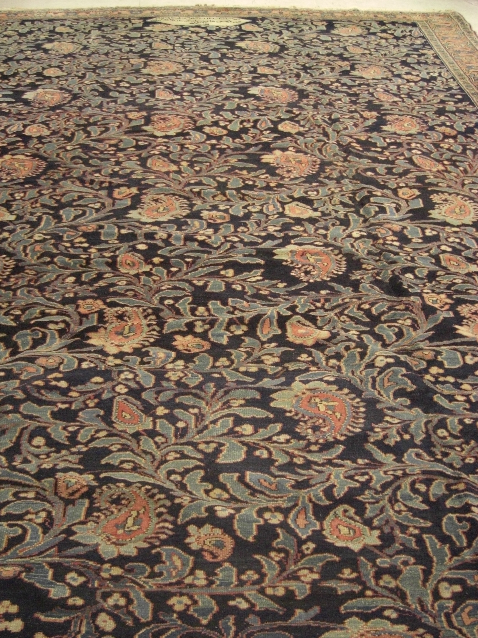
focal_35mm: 42
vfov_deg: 44.7
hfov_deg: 34.3
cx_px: 216
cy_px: 351
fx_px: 773
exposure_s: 1/40
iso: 800
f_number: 2.8
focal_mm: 7.9
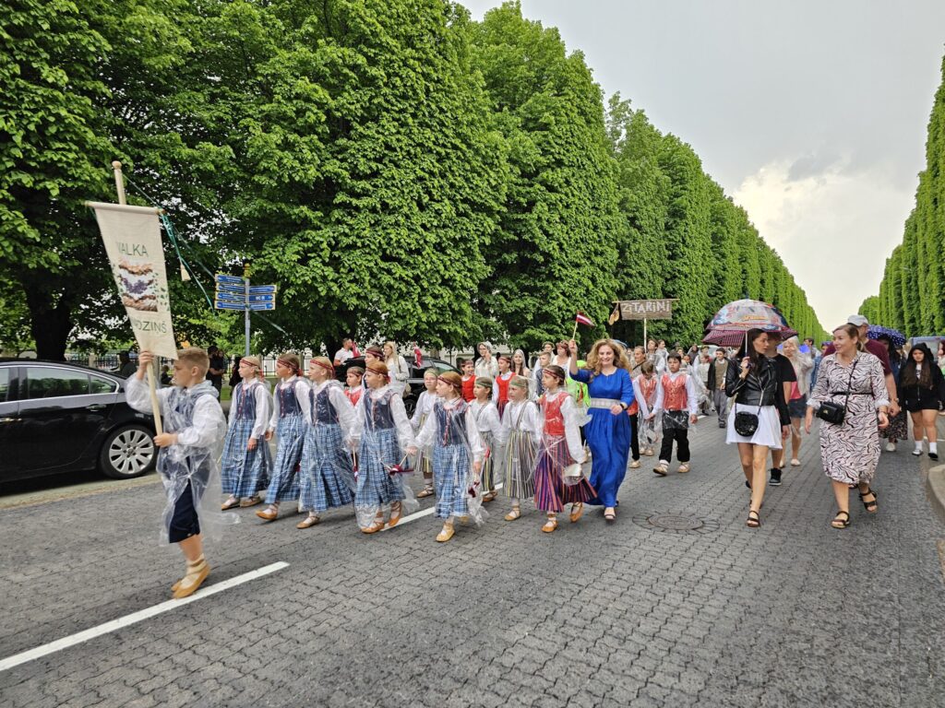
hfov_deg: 73.9
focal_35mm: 23
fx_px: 628
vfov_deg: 58.9
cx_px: 472
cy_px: 354
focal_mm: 6.3
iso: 64
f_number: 1.7
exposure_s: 1/100
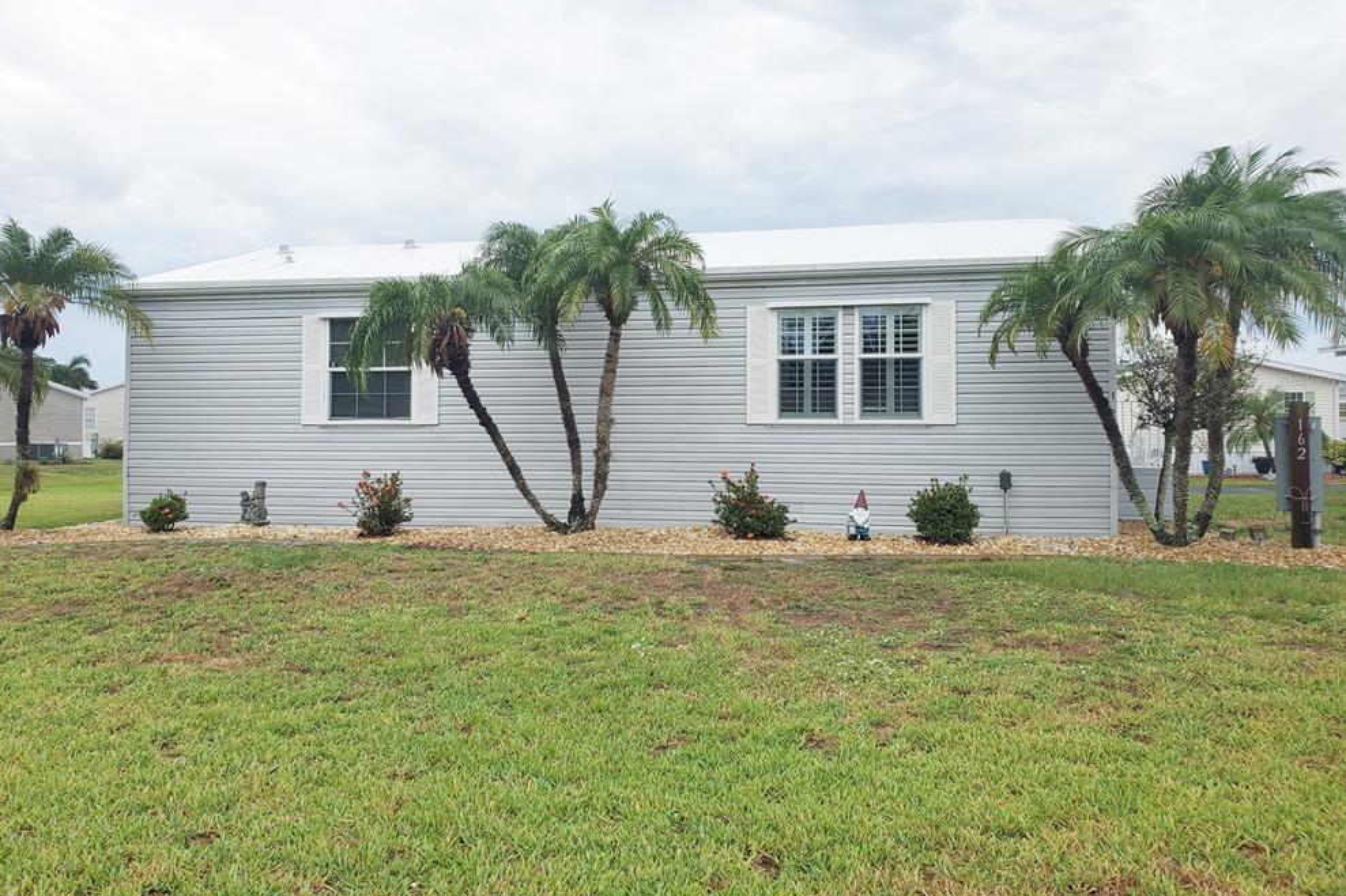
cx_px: 664
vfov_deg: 46.2
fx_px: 1047
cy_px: 381
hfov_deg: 65.5
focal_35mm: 28
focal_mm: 4.3
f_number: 2.4
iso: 50
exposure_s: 1/1946
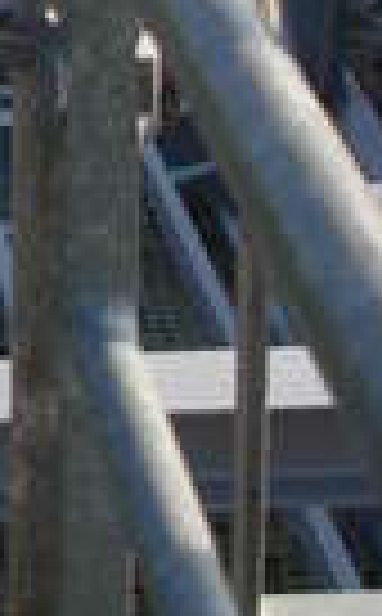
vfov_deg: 11.0
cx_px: -571
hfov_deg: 6.9
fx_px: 2964
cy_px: -504
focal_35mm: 177
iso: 79
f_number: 2.9
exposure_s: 1/609
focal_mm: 6.3
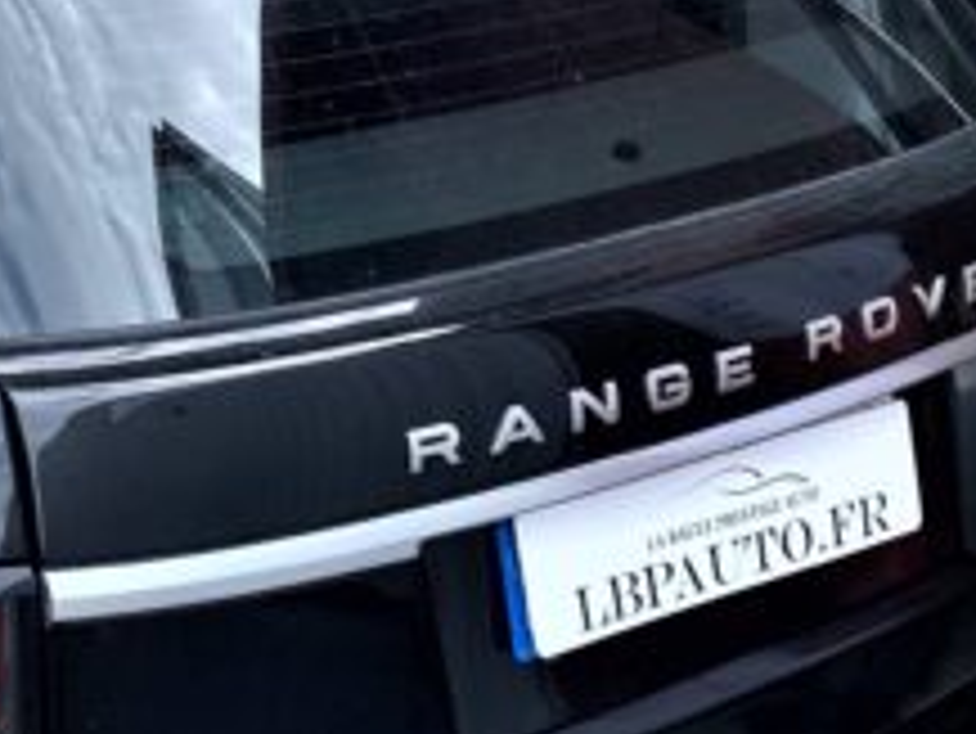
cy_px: 171
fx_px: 2708
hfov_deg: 19.5
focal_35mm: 96
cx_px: -135
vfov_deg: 15.3
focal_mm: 4.25
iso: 32
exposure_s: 1/877
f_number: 1.8
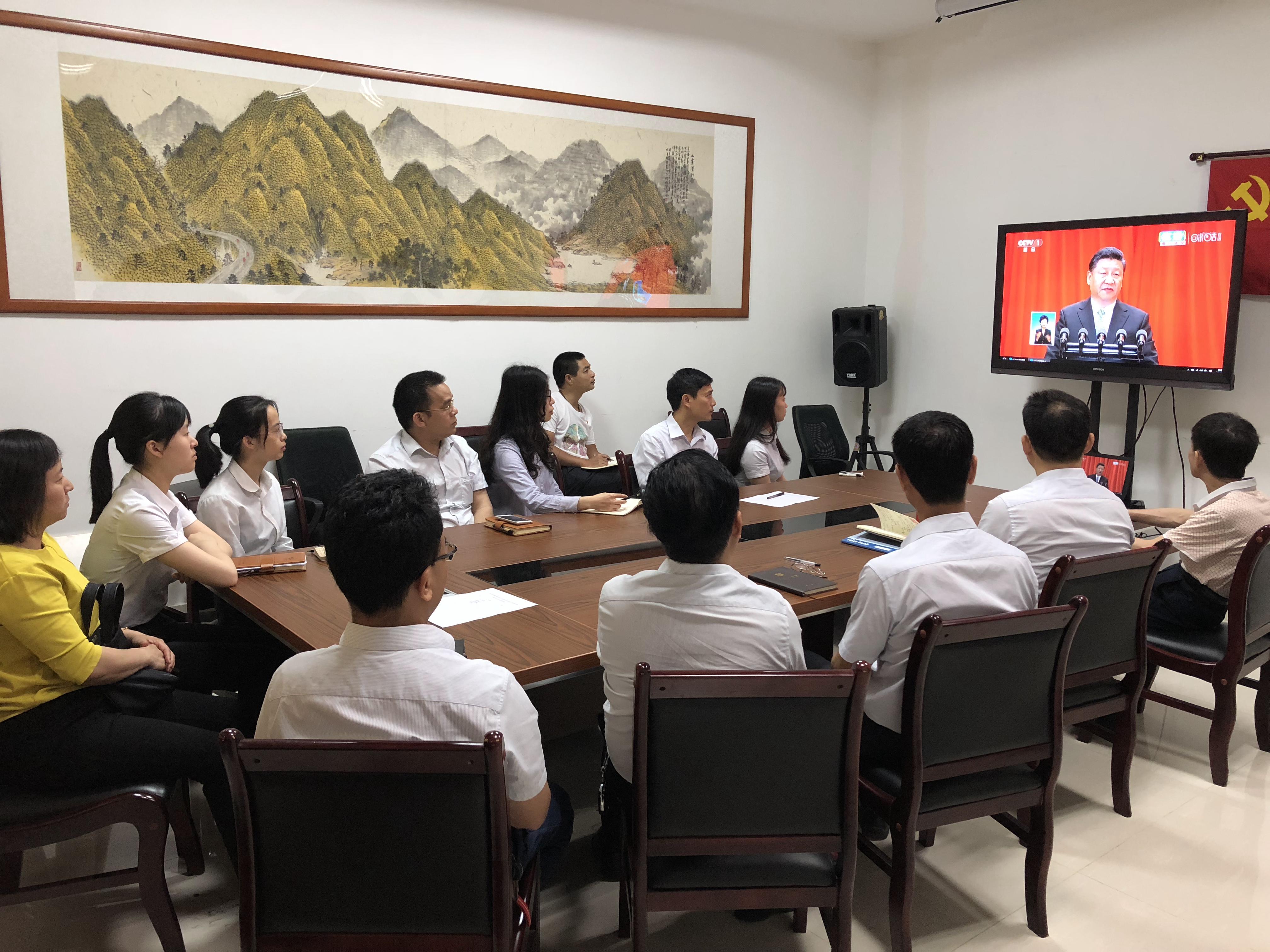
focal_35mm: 28
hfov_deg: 63.4
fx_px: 1027
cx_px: 635
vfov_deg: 49.7
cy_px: 476
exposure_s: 1/17
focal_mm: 3.99
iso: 50
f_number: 1.8
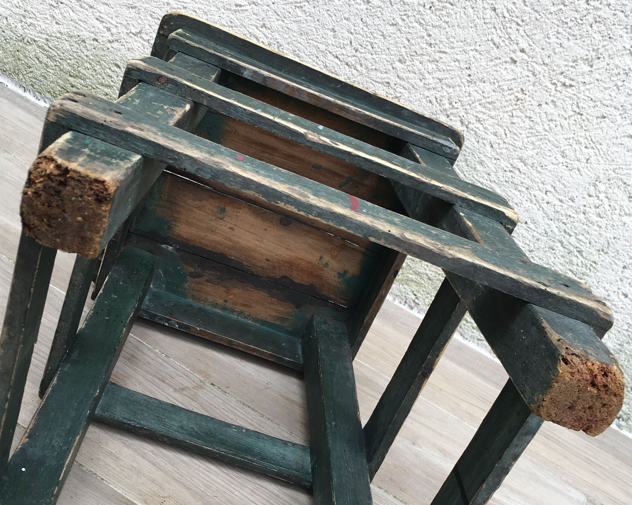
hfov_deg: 42.0
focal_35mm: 44
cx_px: 284
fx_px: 823
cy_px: 399
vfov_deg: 33.2
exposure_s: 1/124
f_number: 2.2
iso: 25
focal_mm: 4.15
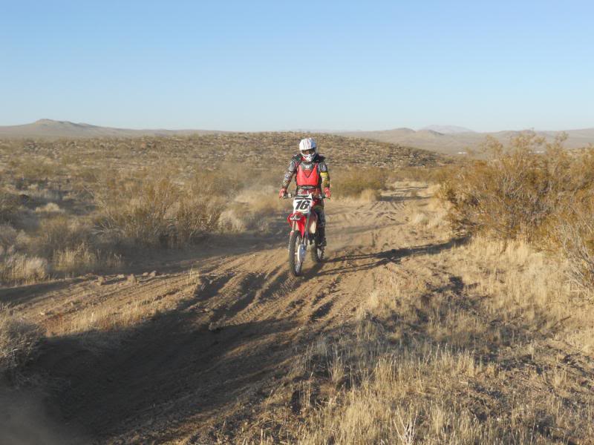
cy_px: 222
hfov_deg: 41.2
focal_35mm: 46
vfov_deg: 31.5
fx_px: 789
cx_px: 297
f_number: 4.3
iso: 80
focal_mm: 8.2
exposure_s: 1/500
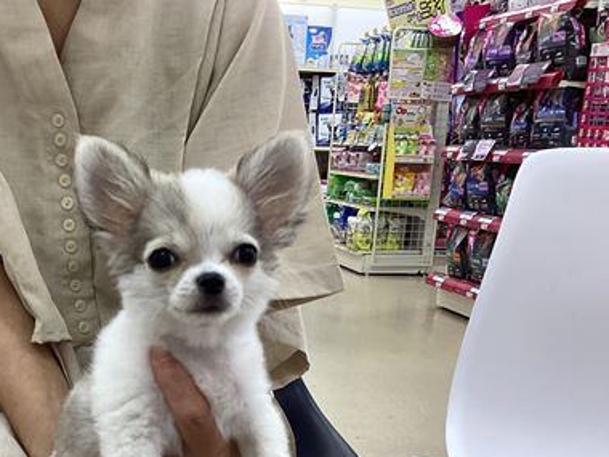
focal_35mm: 49
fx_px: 862
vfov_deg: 29.2
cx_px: 155
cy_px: 348
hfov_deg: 38.0
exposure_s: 1/50
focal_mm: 3.3
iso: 80
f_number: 2.4
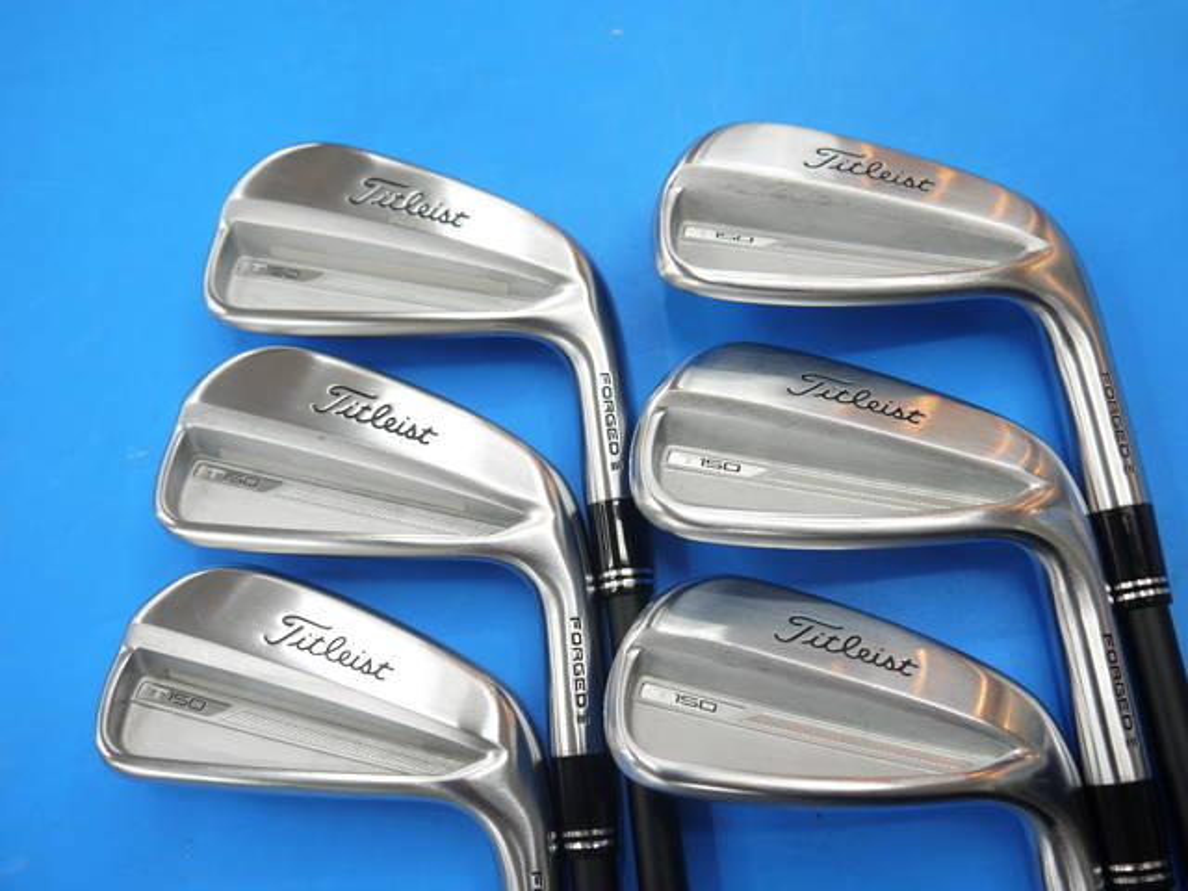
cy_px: 446
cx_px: 594
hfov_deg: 49.0
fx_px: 1304
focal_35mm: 38
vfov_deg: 37.7
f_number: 4.2
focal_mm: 19
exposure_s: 1/60
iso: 160
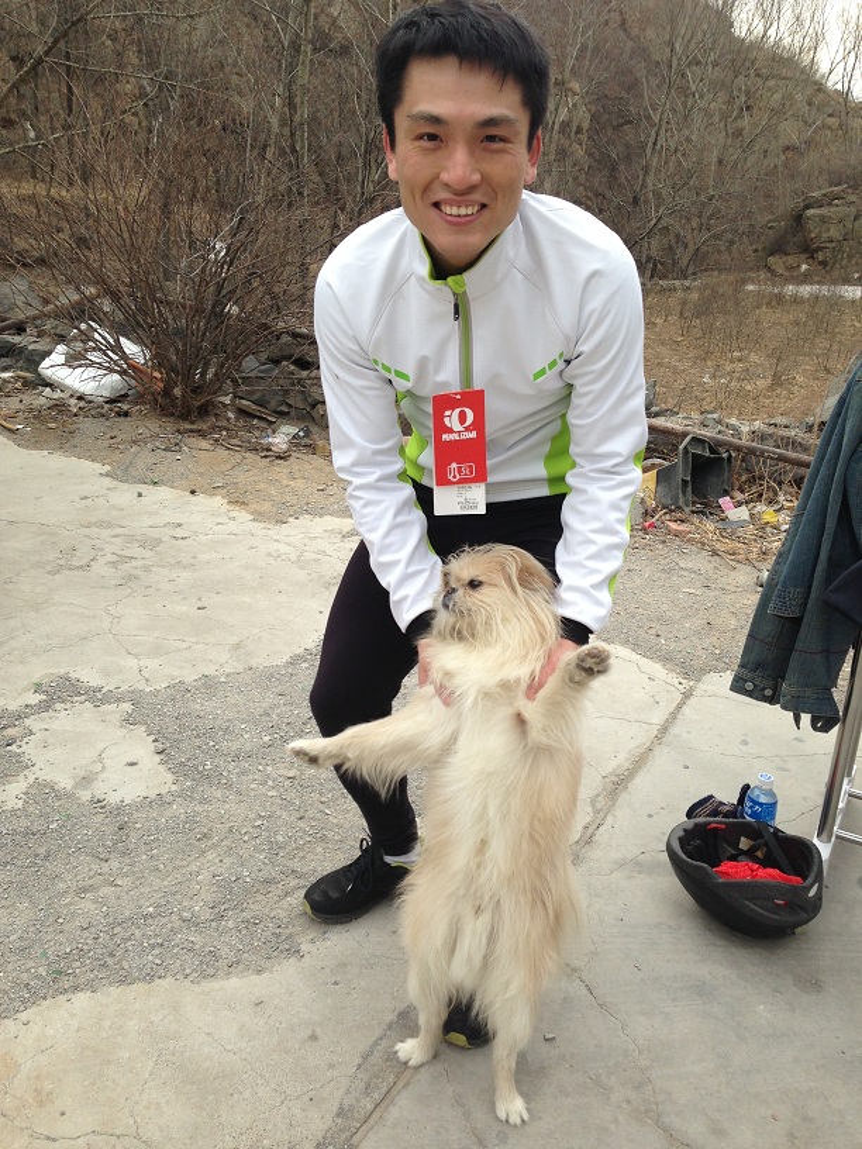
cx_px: 431
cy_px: 574
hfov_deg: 42.9
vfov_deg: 55.4
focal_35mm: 33
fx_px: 1096
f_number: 2.4
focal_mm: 4.13
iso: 50
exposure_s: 1/475
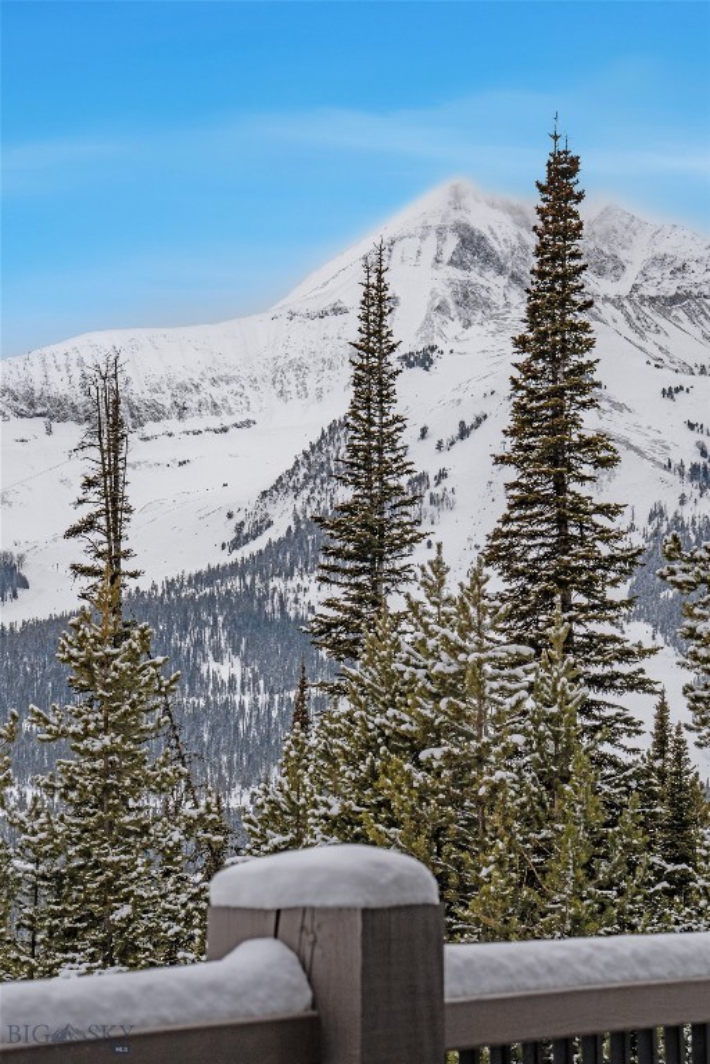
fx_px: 3283
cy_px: 532
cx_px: 355
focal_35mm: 111
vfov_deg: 18.4
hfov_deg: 12.3
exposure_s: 1/640
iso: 250
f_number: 14
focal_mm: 111
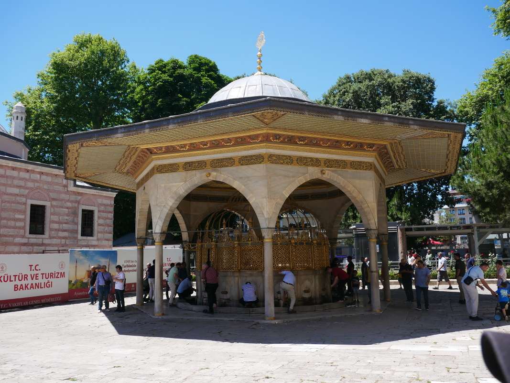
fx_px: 442
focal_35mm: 30
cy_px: 192
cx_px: 255
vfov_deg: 46.8
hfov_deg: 59.9
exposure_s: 1/400
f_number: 7.1
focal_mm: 15
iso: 200
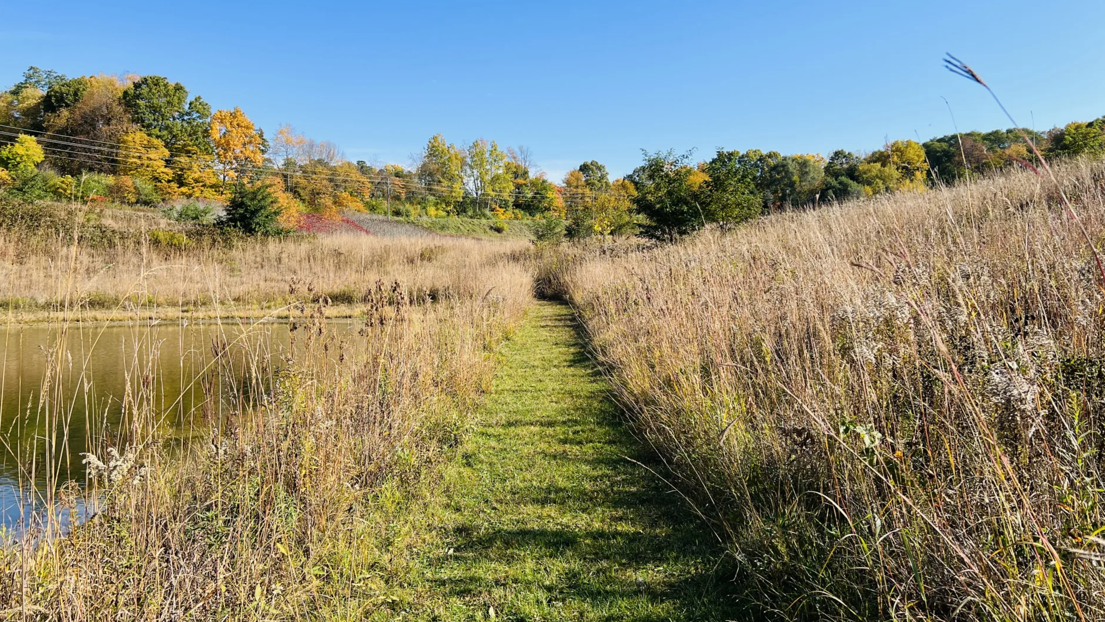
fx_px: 850
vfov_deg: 40.1
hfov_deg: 66.1
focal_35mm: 29
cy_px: 276
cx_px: 542
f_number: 1.5
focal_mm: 5.7
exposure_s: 1/2915
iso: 50
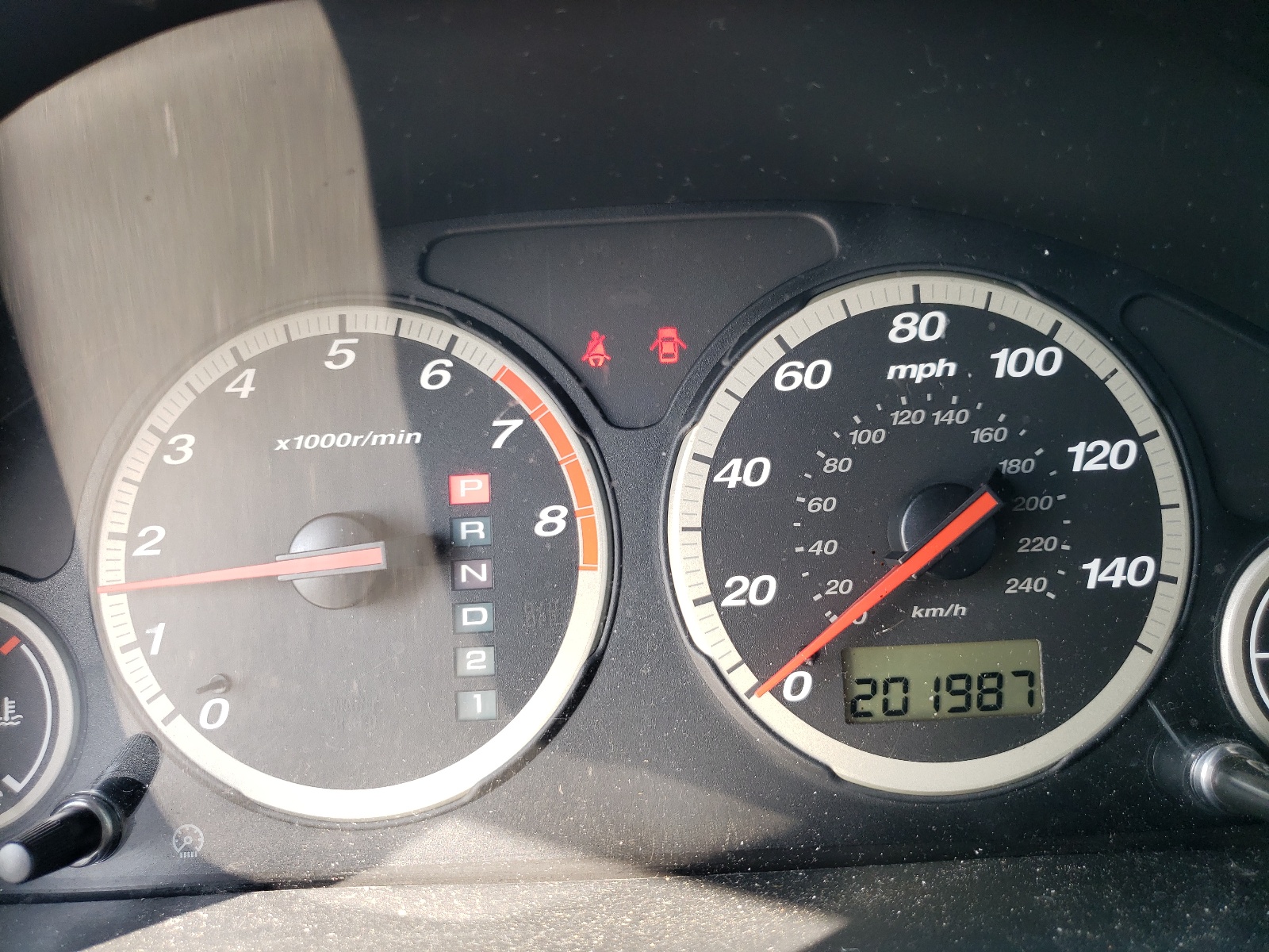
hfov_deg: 67.3
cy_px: 476
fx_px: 953
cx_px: 634
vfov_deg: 53.1
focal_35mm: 26
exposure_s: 1/112
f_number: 1.5
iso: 50
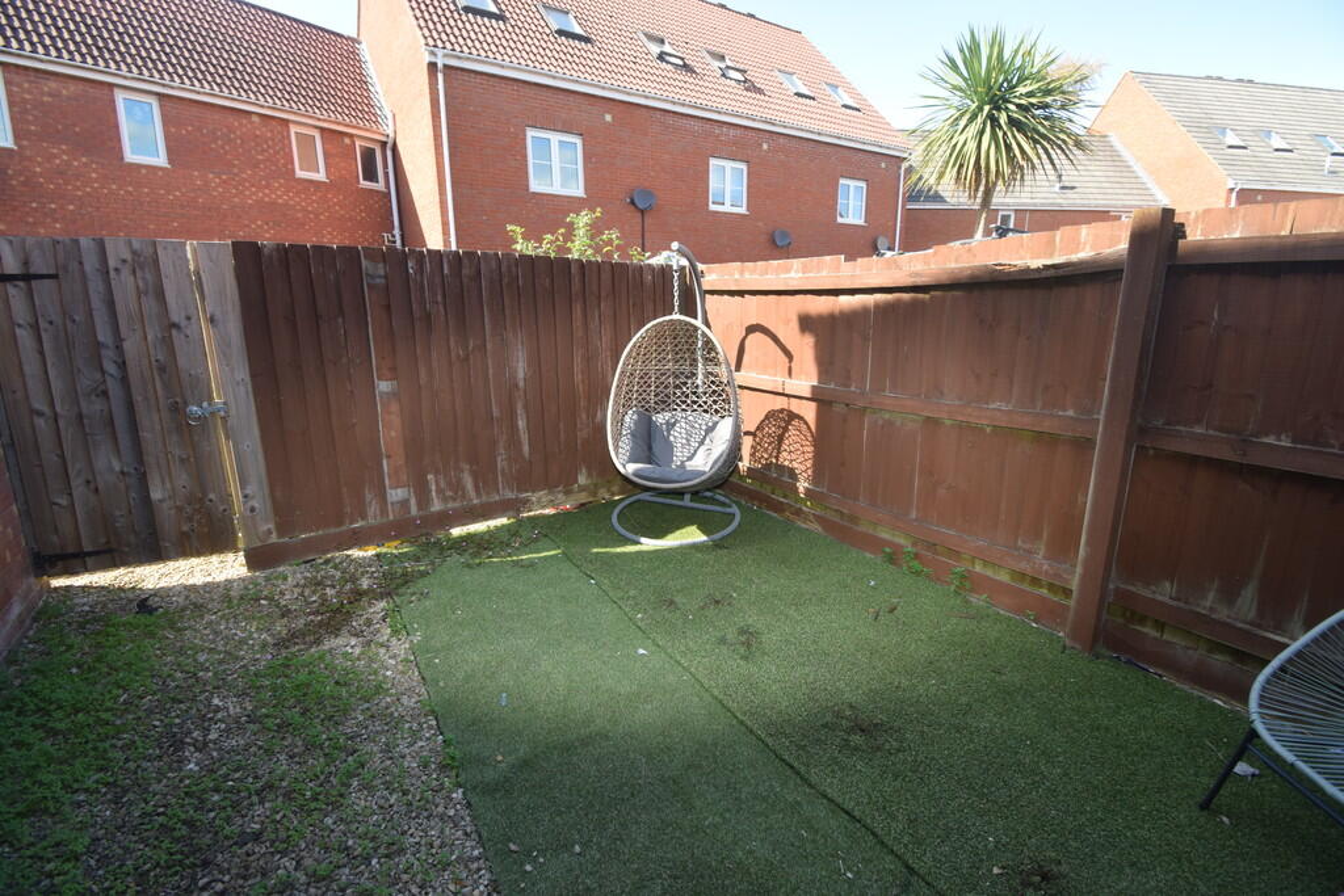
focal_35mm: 15
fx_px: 560
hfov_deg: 100.4
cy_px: 448
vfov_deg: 77.3
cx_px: 672
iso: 400
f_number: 7.1
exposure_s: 1/200
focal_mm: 10
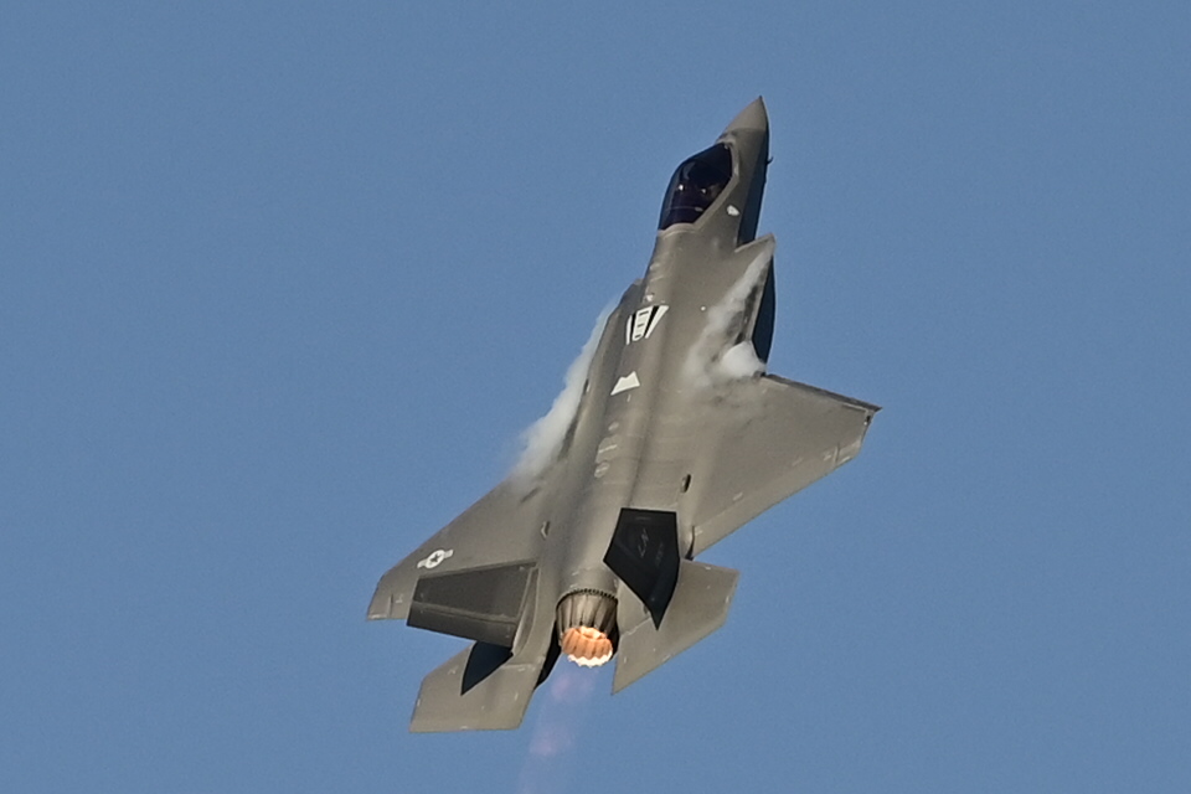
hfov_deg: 6.9
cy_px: 397
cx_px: 596
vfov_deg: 4.6
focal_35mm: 300
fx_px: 9924
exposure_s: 1/2000
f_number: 5.6
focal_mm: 200
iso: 320
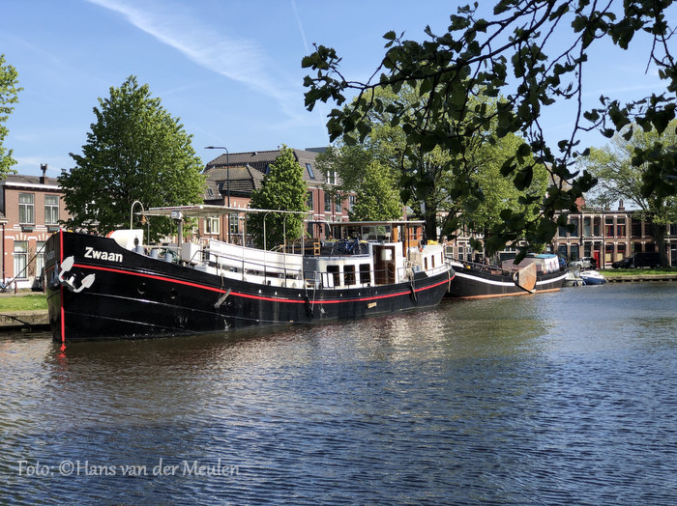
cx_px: 338
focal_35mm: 57
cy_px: 253
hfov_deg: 33.8
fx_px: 1114
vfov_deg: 25.6
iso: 20
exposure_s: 1/475
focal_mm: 6.6
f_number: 2.8
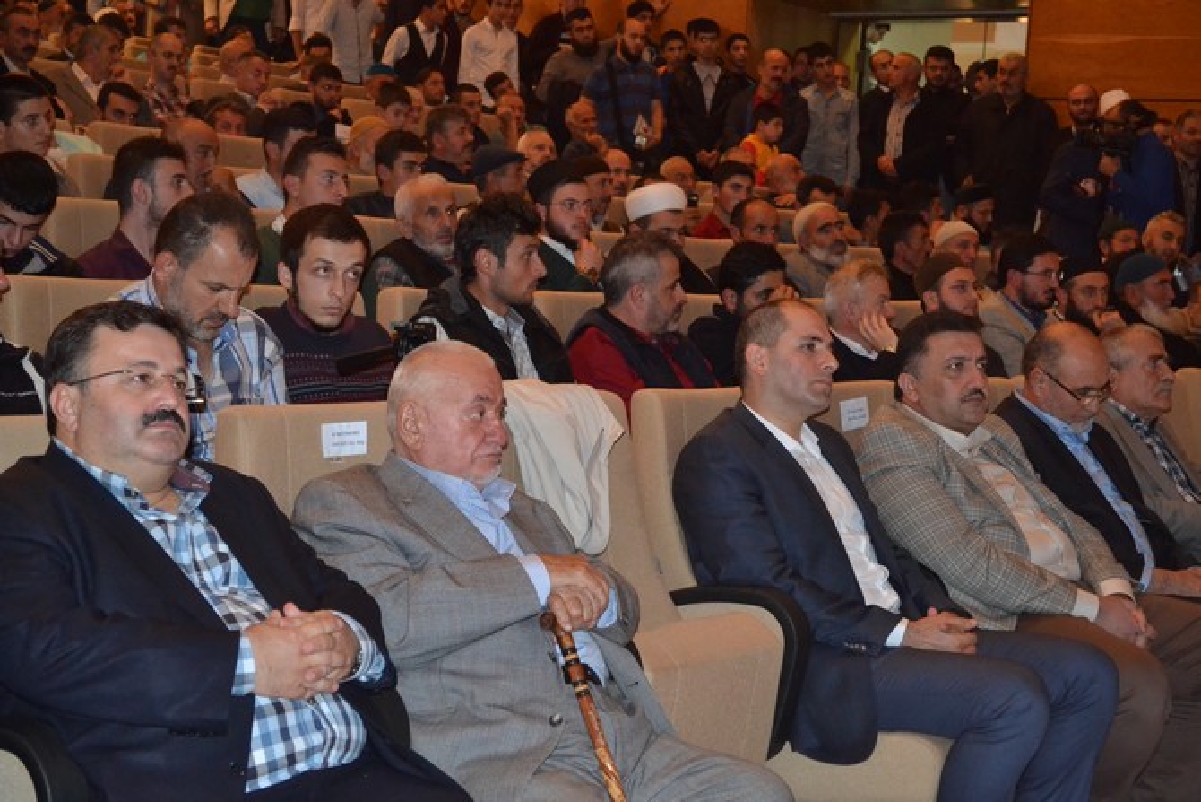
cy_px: 401
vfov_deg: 22.6
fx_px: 2002
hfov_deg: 33.4
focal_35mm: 60
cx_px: 600
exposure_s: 1/60
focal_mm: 40
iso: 3200
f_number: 5.3
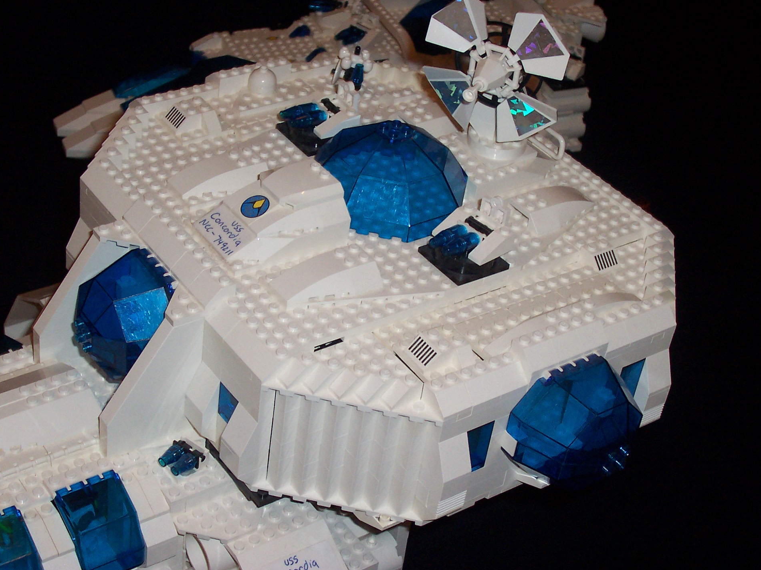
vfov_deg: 24.0
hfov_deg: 31.7
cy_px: 267
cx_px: 397
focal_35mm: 61
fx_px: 1341
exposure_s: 1/60
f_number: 3.4
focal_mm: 8.6
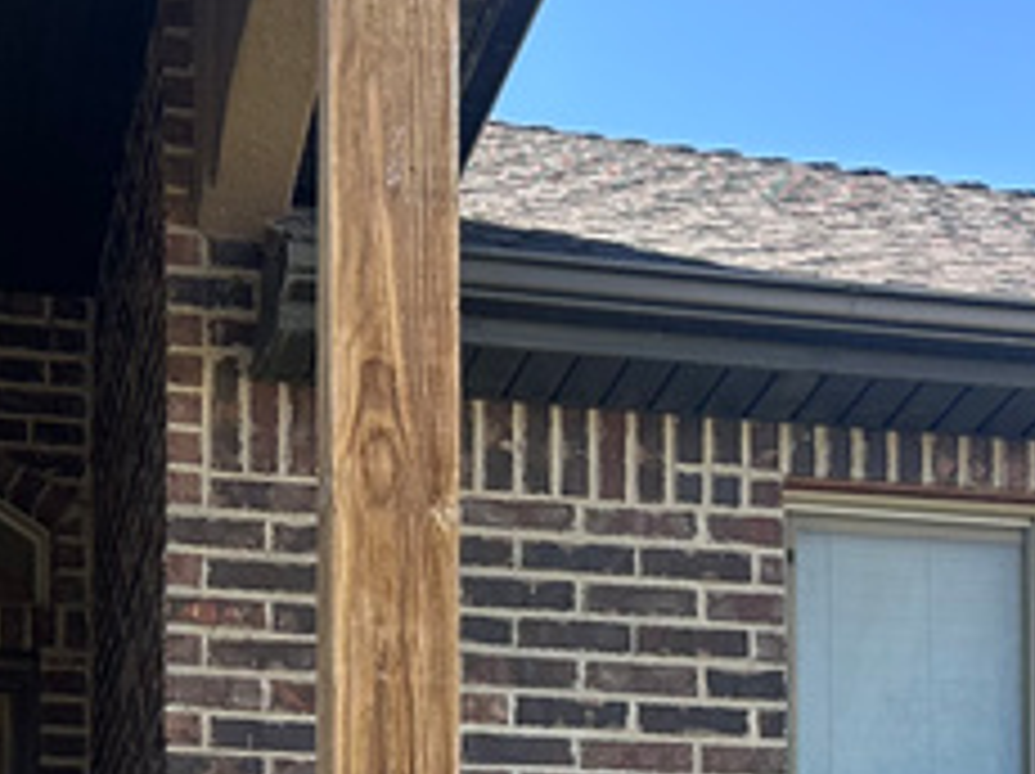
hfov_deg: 18.4
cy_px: 1179
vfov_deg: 13.0
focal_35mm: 107
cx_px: 562
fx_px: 3196
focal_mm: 6.86
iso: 80
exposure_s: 1/638
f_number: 1.78
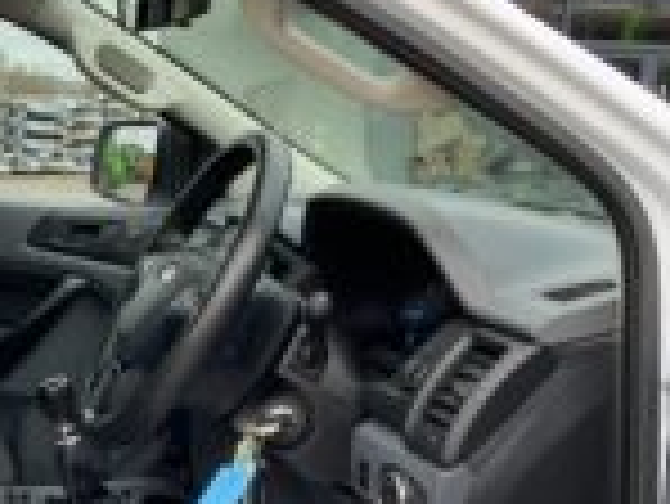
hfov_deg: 26.1
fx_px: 1356
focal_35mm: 70
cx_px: -27
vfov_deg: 21.0
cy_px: 333
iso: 16
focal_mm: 3
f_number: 1.8
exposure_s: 1/172
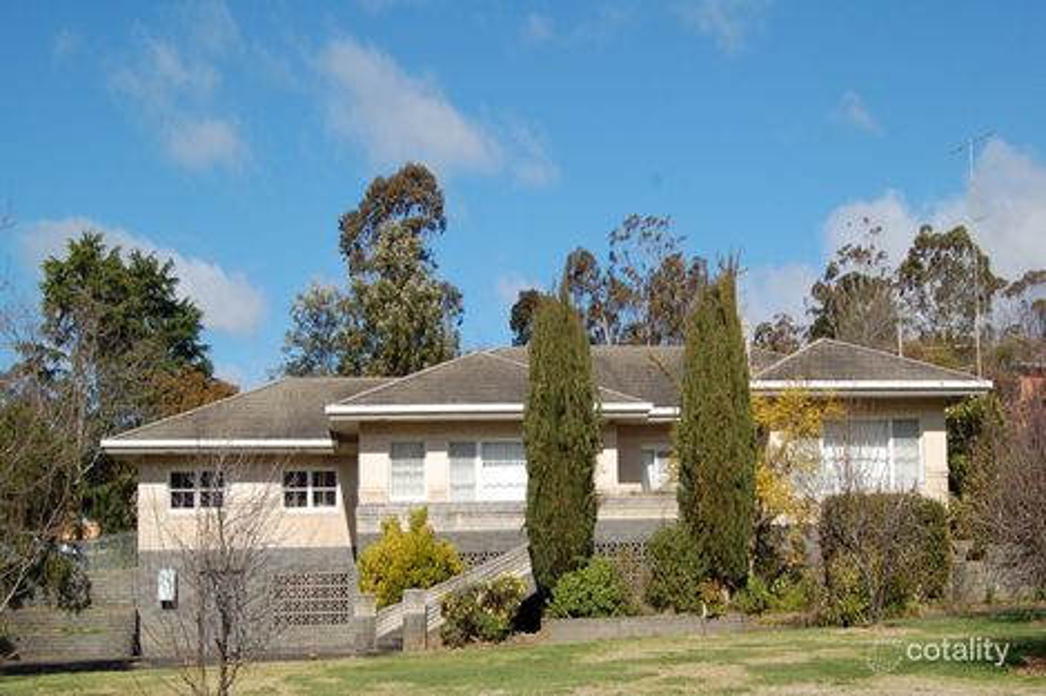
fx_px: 1133
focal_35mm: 39
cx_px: 523
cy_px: 348
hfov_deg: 49.6
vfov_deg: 34.2
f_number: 10
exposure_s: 1/400
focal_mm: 26
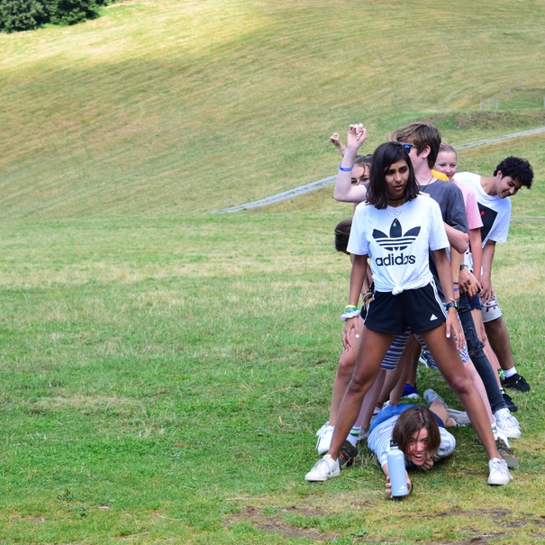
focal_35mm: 82
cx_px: 414
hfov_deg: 20.9
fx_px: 1461
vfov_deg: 21.1
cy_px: 266
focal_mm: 38
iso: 800
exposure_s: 1/1250
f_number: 7.1
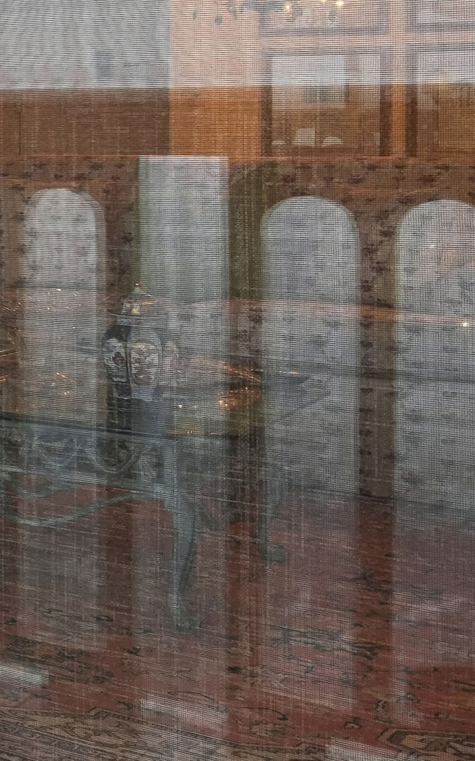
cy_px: 132
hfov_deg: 11.6
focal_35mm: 68
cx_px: -919
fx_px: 1409
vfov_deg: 29.4
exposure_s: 1/8
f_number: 8
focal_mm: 16
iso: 400
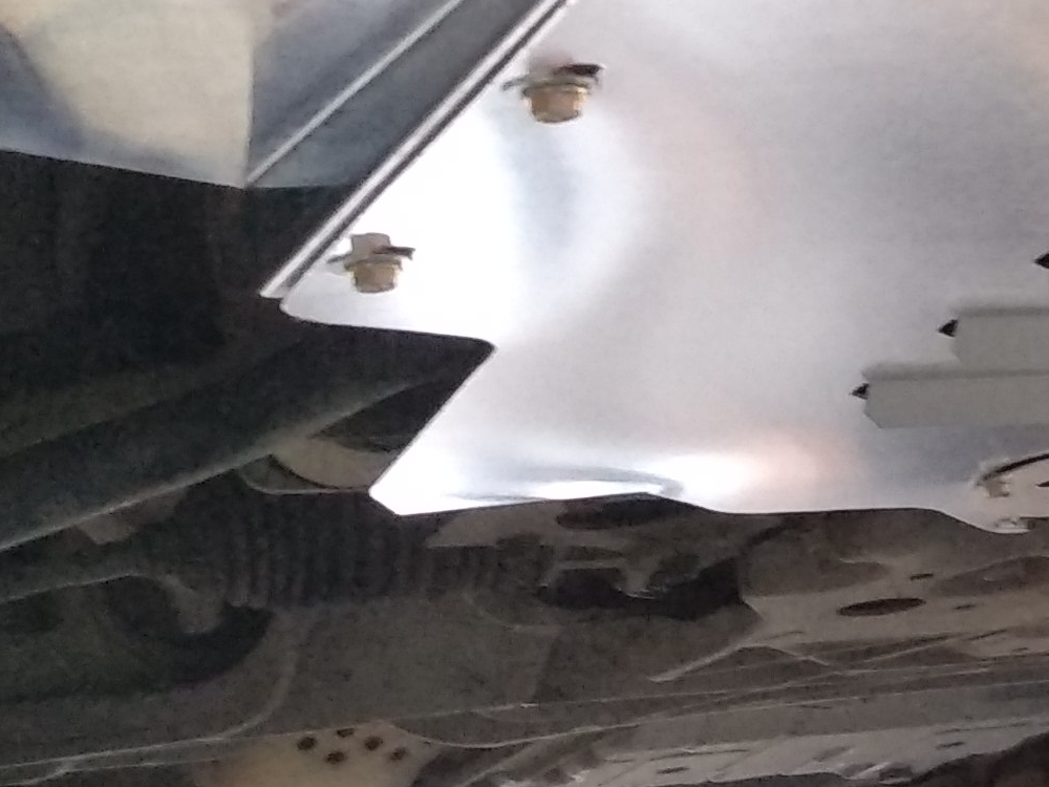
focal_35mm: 88
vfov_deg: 16.7
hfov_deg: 18.7
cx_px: 1717
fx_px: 2667
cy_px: 157
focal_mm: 3.81
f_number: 2.2
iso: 500
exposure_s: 1/33
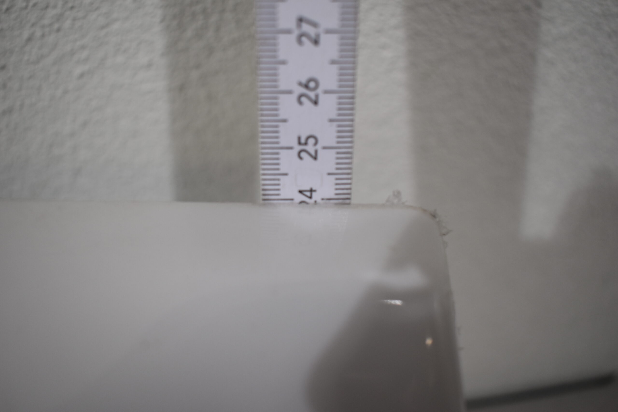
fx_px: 592
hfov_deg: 55.1
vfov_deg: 38.4
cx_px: 309
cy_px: 206
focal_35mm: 34
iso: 400
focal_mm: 23
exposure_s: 1/250
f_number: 4.5
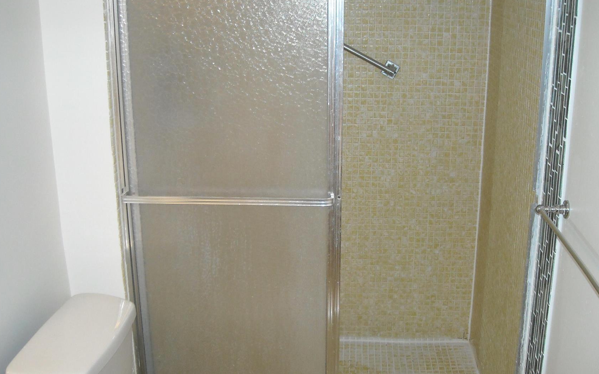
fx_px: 735
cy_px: 195
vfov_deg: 28.6
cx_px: 330
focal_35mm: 45
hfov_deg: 44.3
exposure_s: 1/60
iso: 200
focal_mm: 5.7
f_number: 2.8
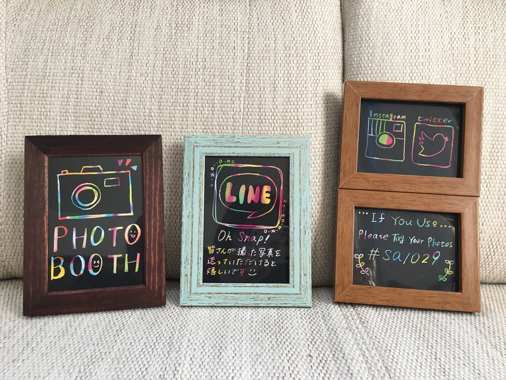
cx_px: 253
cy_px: 190
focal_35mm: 29
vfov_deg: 48.2
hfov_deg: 61.7
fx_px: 424
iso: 40
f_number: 2.2
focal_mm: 4.15
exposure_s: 1/30
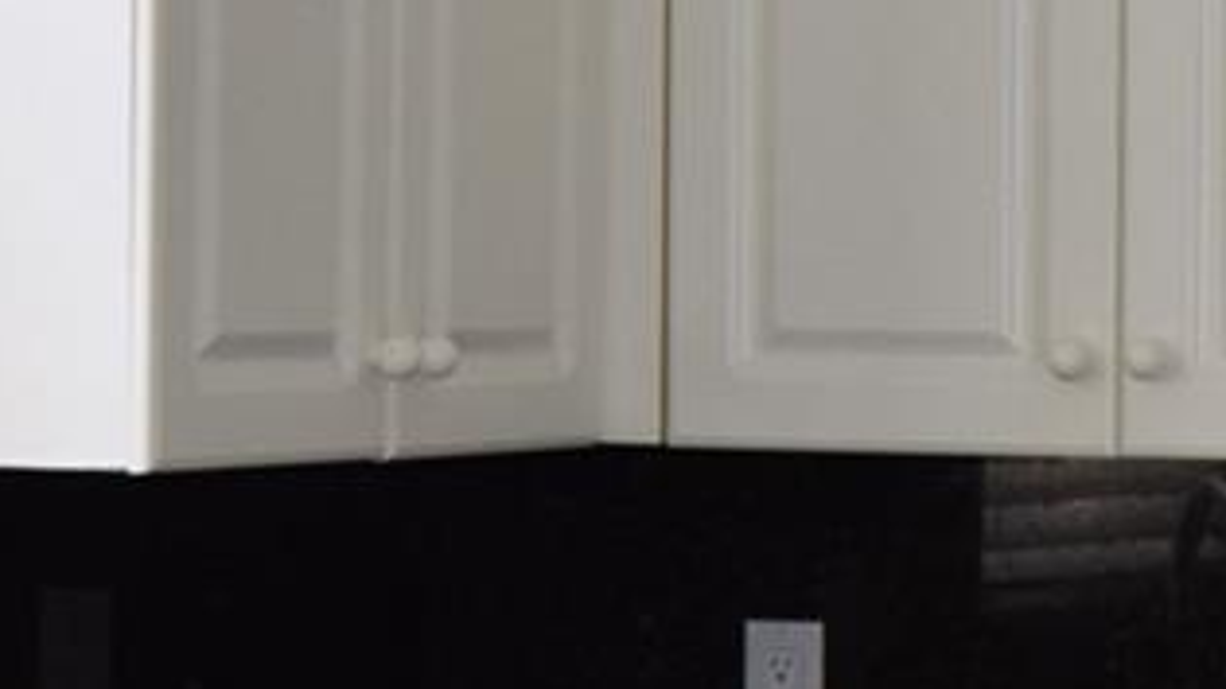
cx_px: 1292
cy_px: 759
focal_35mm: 232
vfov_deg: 5.2
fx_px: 7529
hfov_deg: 9.2
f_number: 5
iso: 800
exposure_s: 1/100
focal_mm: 29
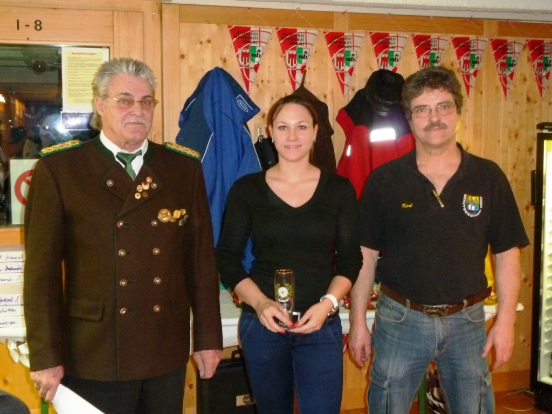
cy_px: 207
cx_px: 276
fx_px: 702
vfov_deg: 32.9
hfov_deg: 42.9
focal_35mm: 44
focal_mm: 7.3
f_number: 3.7
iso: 400
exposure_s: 1/8
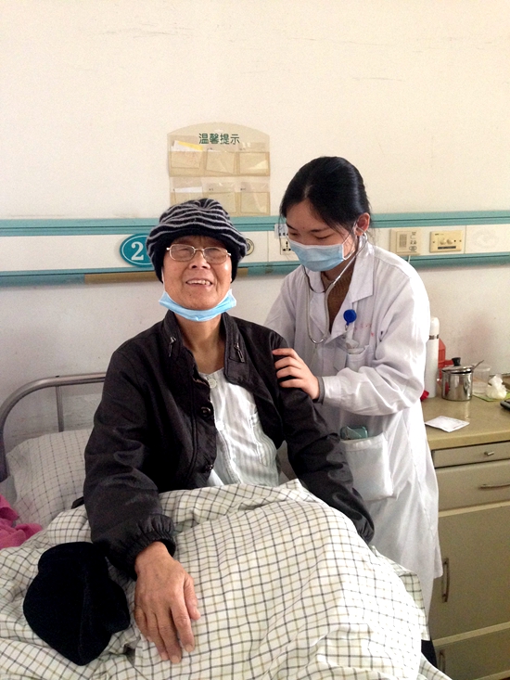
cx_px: 255
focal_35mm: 33
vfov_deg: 55.3
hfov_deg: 43.0
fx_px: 648
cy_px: 340
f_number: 2.4
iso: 250
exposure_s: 1/20
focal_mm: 4.12
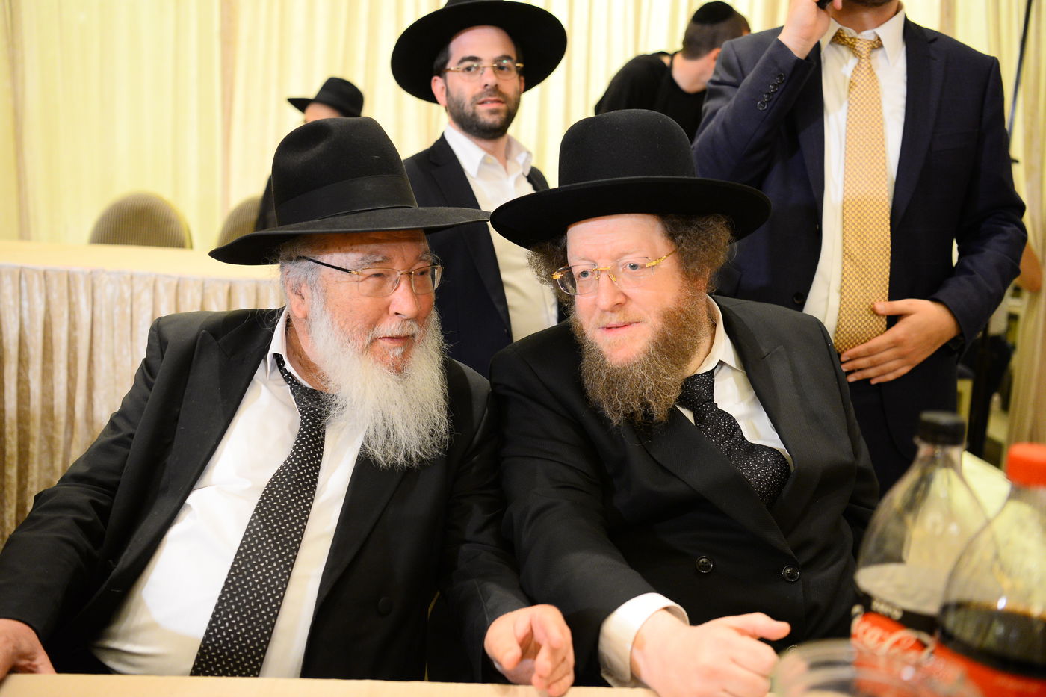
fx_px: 1104
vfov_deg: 35.0
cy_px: 348
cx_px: 523
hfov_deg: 50.7
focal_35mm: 38
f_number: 3.2
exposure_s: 1/160
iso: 2500
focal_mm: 38
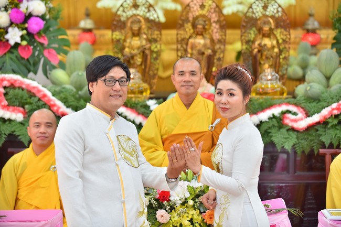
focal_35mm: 116
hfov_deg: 17.6
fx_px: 1098
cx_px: 170
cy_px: 114
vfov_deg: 11.8
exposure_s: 1/100
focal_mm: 116
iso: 800
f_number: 3.2
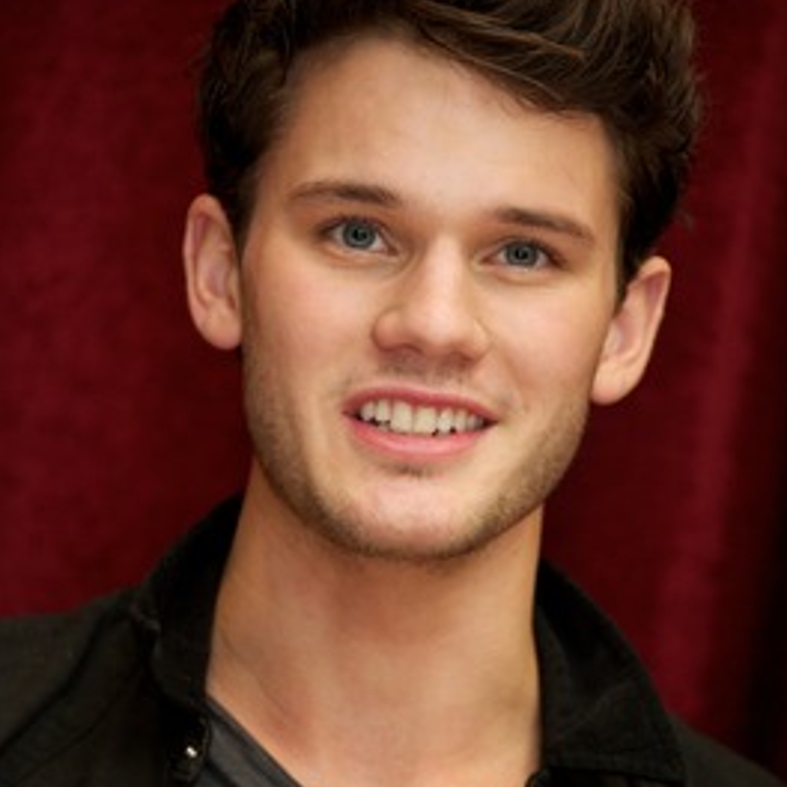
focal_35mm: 386
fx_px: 9929
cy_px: 414
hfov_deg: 4.5
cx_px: 394
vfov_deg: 4.5
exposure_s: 1/60
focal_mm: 300
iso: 1000
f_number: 5.6
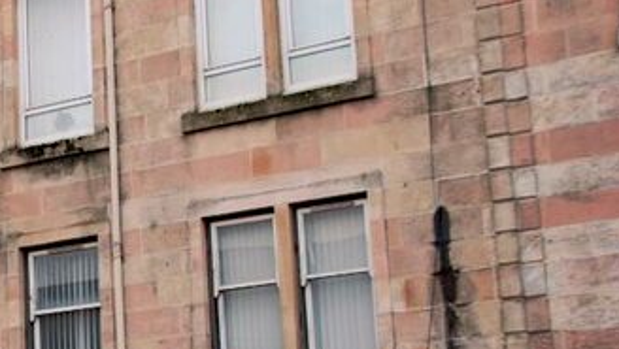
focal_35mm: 94
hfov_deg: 21.6
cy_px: 246
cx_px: -38
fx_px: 1544
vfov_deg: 12.9
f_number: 5
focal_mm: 28
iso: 100
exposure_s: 1/100
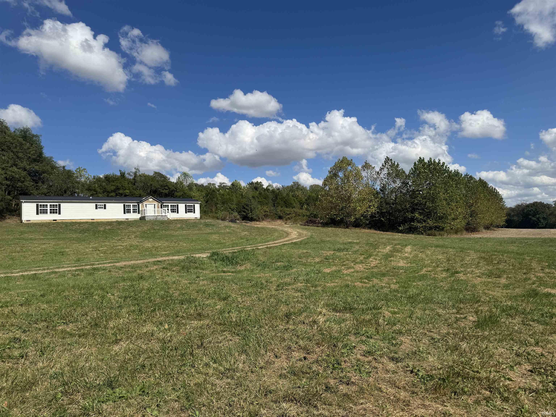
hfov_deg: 71.6
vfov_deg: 56.8
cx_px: 278
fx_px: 385
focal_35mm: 24
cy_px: 208
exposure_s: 1/7092
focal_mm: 6.76
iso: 80
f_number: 1.78
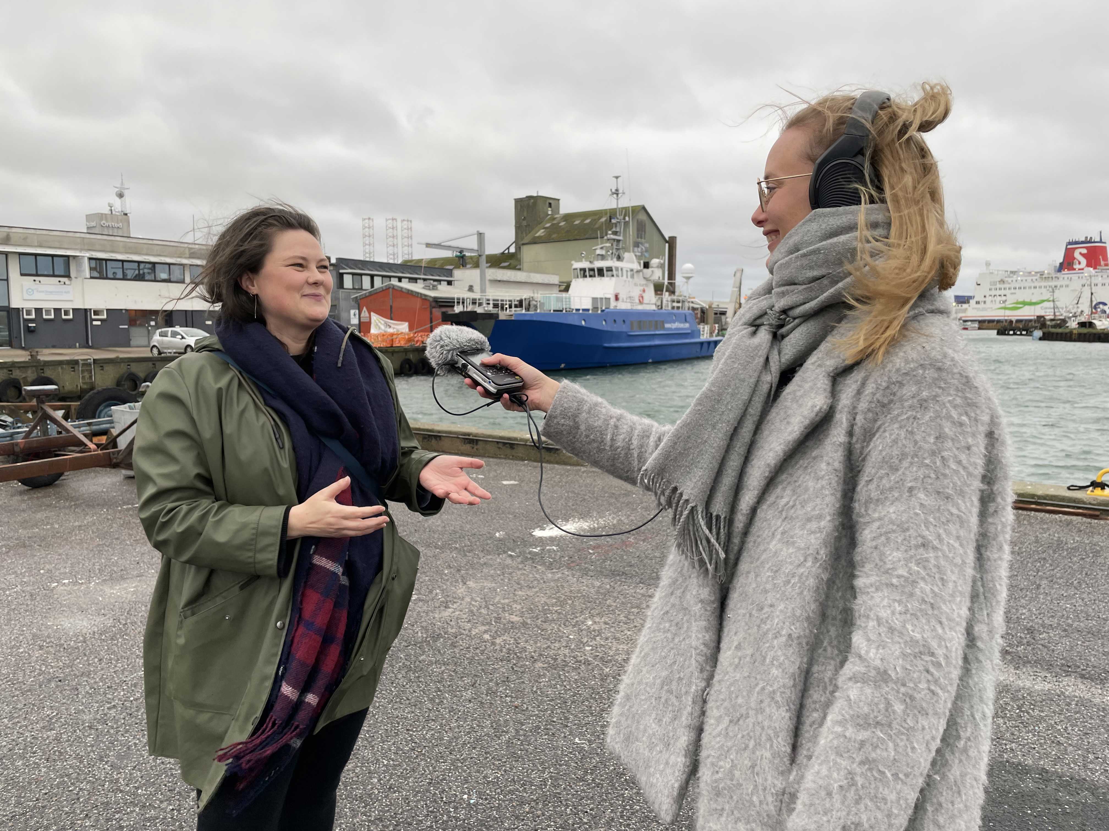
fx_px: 833
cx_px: 554
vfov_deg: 53.1
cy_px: 416
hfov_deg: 67.3
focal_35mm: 26
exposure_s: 1/188
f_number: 1.6
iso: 32
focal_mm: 4.2
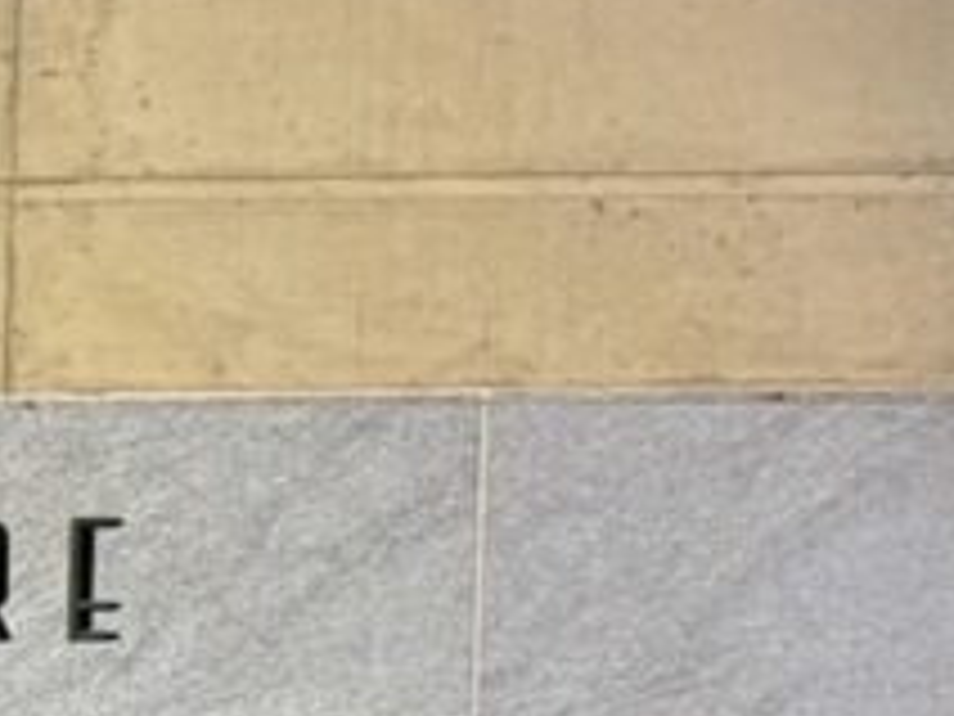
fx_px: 3197
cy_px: 1092
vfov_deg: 12.1
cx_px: -873
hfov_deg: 14.5
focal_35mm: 116
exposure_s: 1/78
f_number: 1.78
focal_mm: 6.76
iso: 200
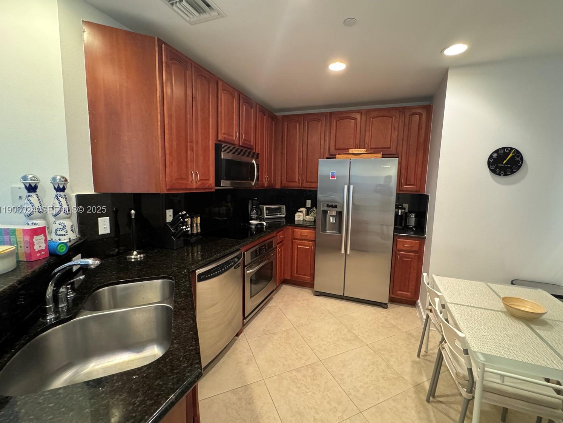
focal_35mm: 15
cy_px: 210
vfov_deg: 81.8
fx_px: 244
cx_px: 291
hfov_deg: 98.1
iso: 800
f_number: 2.2
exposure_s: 1/60
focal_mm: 2.22
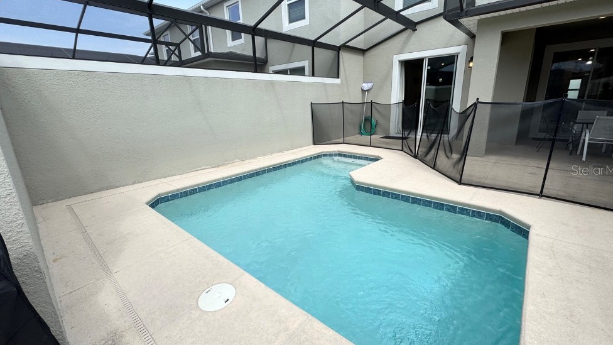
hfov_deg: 99.4
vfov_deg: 67.1
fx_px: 260
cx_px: 309
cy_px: 170
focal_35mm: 16
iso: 40
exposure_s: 1/868
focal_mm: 2.22
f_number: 2.2
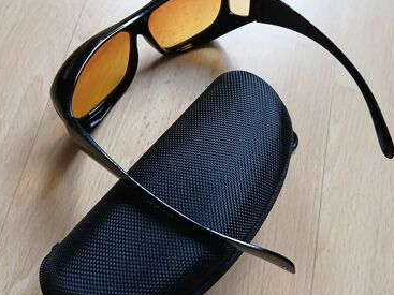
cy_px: 141
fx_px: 387
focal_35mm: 34
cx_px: 193
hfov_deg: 54.0
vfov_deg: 41.8
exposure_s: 1/60
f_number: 1.8
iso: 200
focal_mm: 3.98
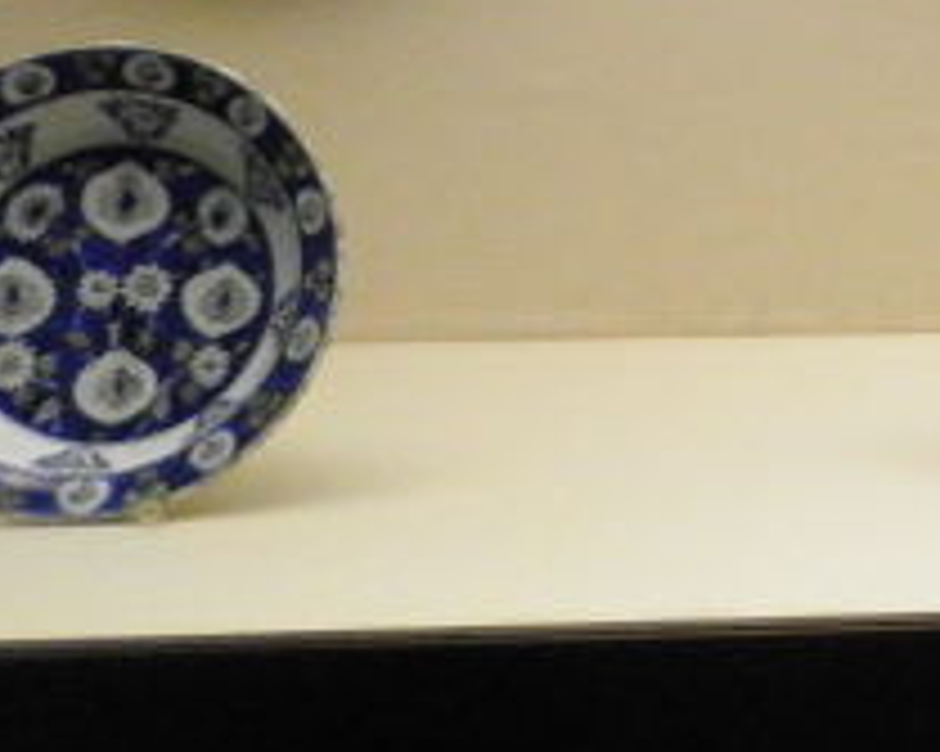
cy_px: 178
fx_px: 2280
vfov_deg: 18.6
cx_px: 1223
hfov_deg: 21.1
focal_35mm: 82
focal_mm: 4.9
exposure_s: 1/160
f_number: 3.2
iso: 640
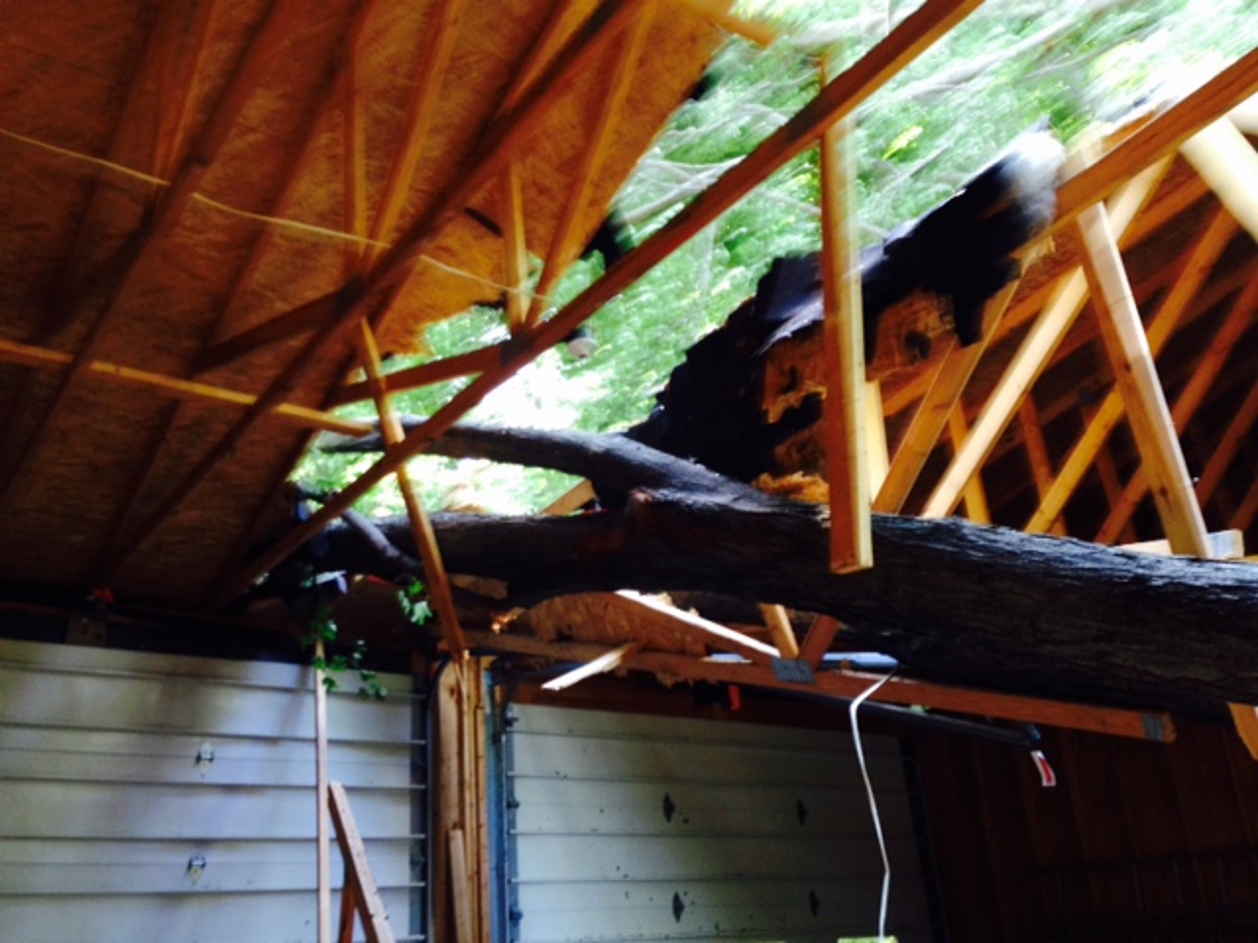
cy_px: 472
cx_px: 629
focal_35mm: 33
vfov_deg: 42.9
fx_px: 1199
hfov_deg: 55.4
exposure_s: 1/20
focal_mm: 4.12
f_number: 2.4
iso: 100
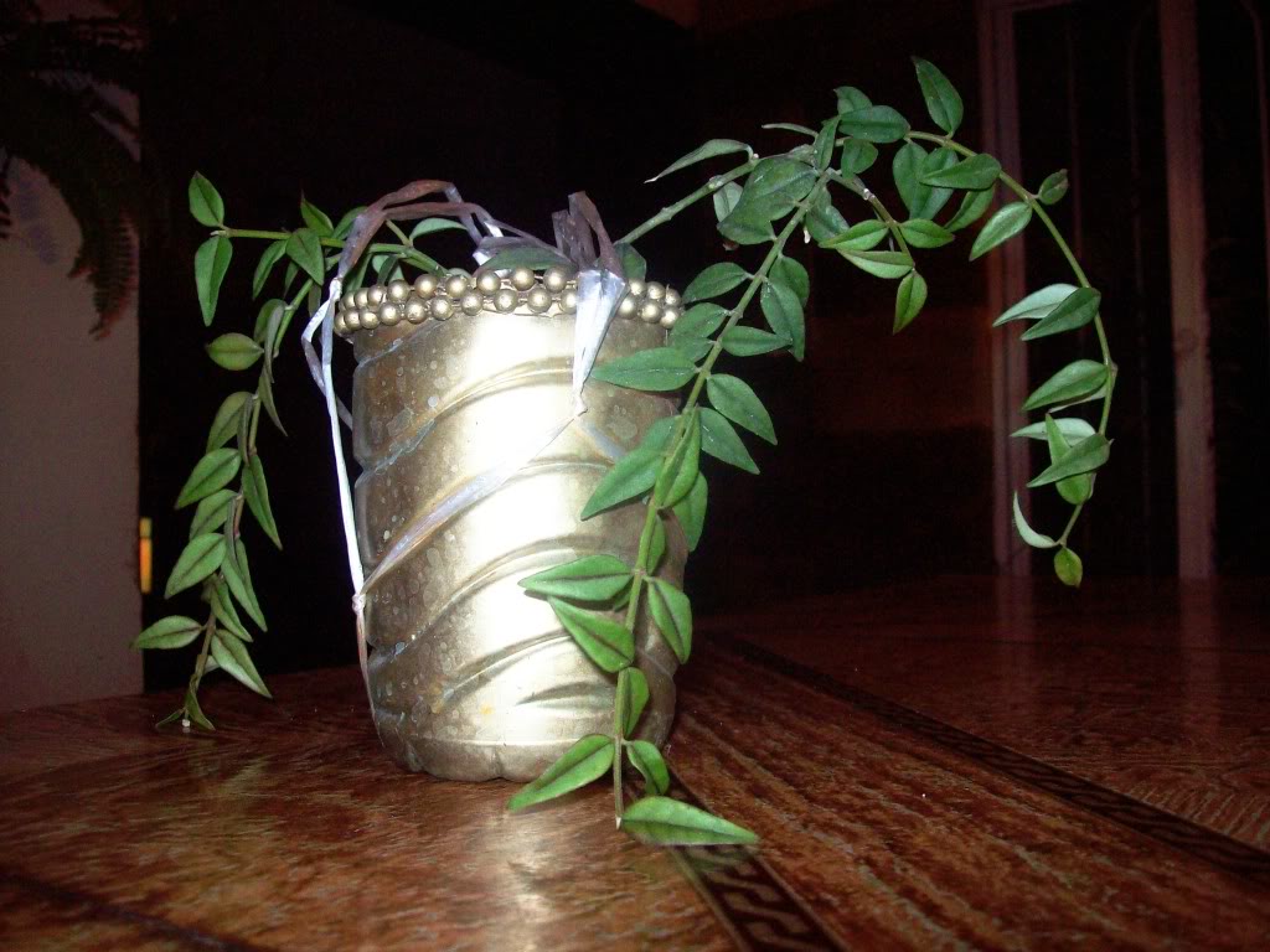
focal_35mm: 36
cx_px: 635
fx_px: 1321
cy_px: 476
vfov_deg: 39.7
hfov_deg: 51.4
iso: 80
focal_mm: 6
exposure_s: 1/64
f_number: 2.7
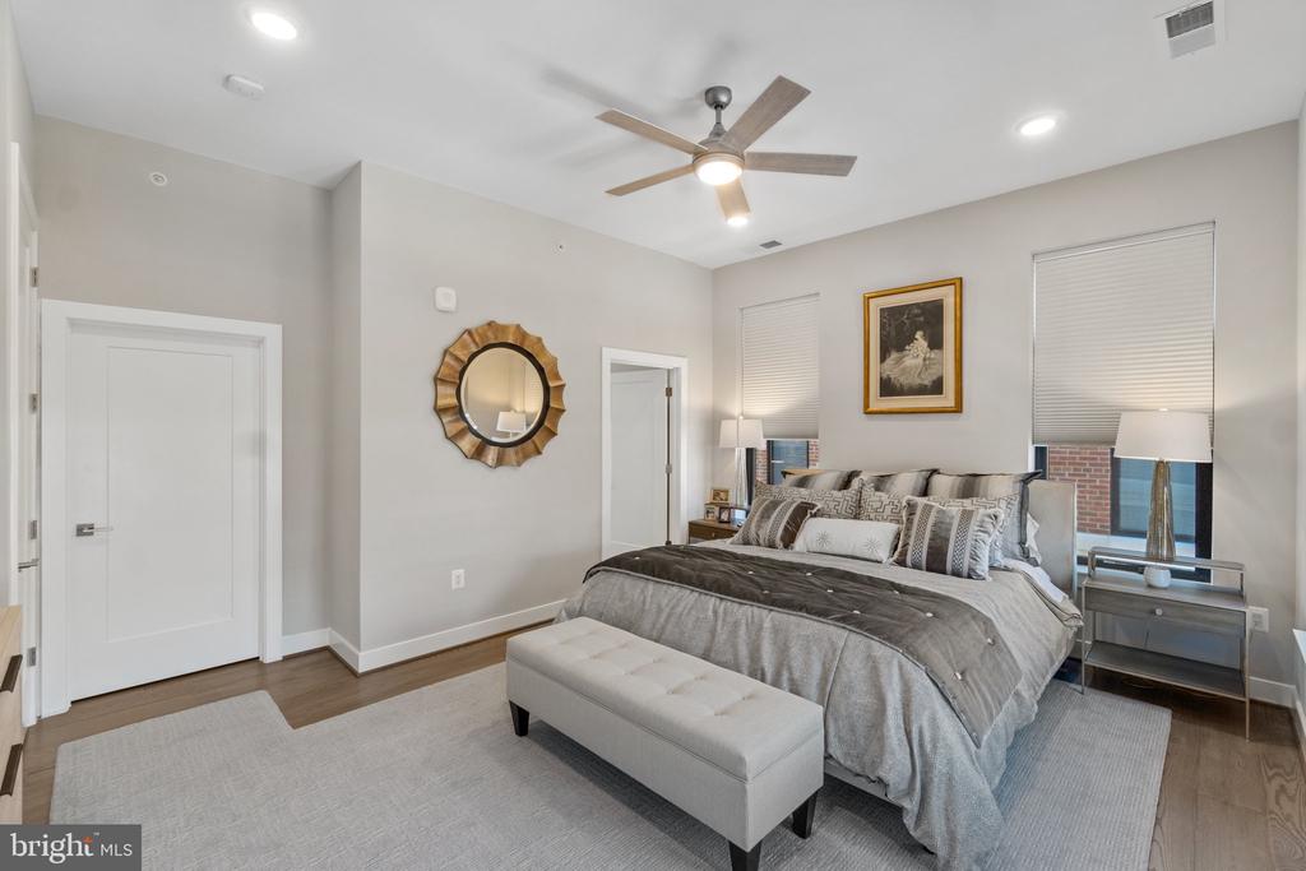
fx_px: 544
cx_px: 653
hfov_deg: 100.4
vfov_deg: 77.3
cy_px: 436
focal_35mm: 15
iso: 200
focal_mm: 10
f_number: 8
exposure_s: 1/4
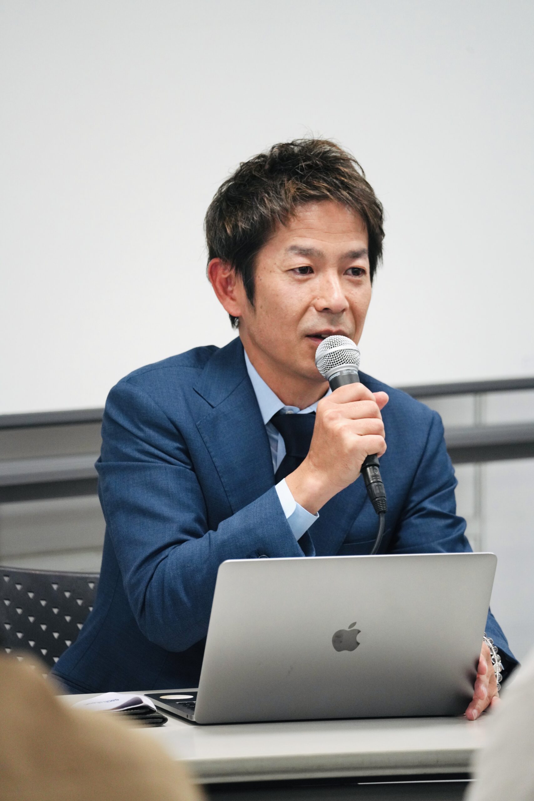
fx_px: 6983
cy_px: 400
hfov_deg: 4.4
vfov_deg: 6.6
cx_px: 267
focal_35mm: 314
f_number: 6.3
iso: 2000
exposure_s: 1/160
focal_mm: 313.9
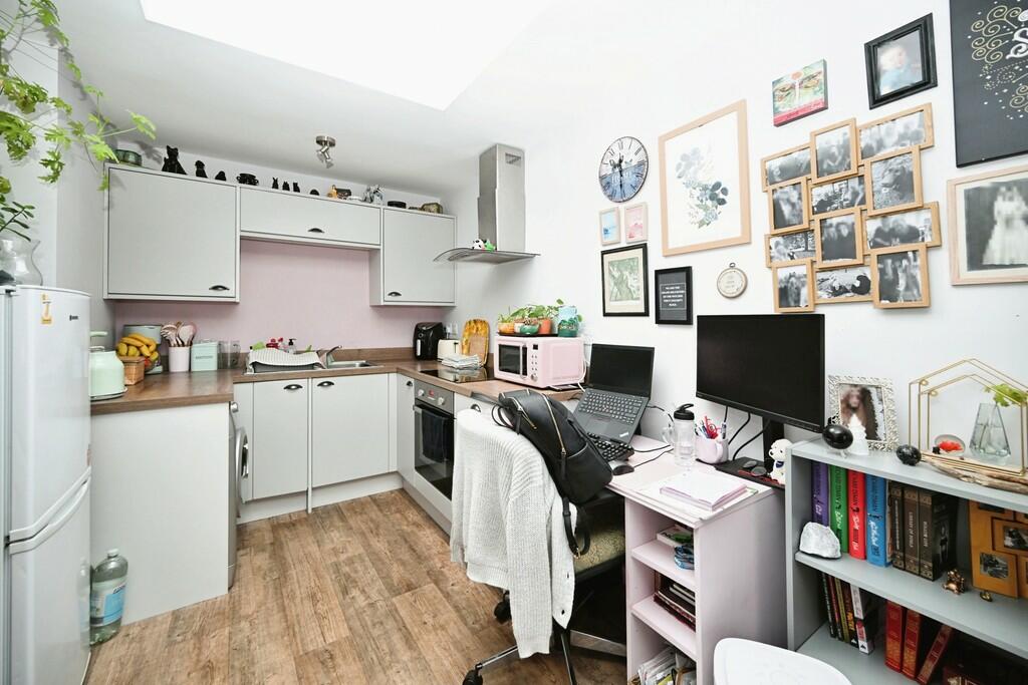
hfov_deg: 104.2
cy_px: 342
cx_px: 514
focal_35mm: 14
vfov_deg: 81.2
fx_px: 400
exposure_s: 1/60
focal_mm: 14
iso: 800
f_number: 4
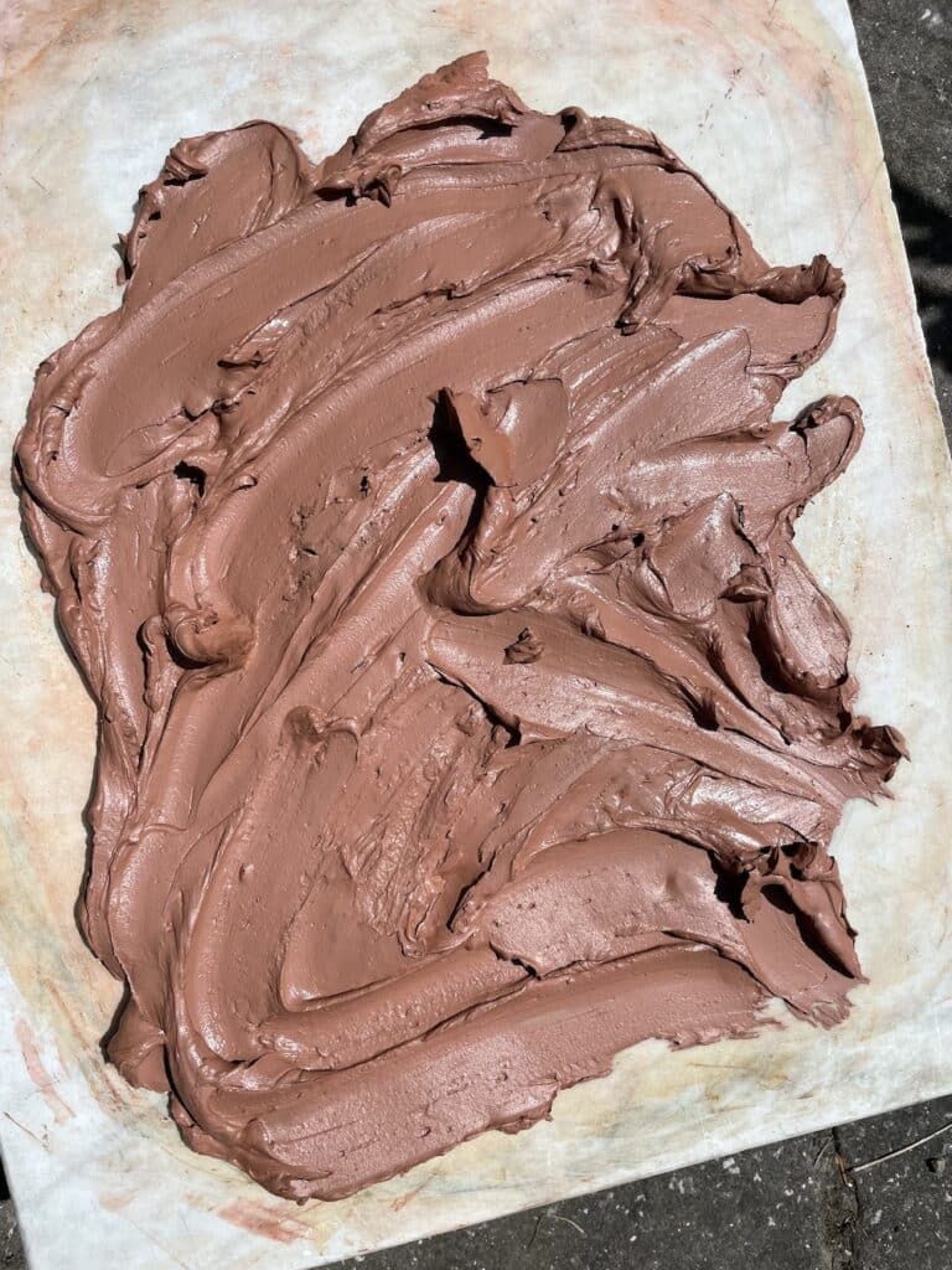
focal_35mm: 26
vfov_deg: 67.3
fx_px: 953
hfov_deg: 53.1
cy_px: 635
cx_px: 476
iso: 32
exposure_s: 1/6897
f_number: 1.6
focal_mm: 4.2
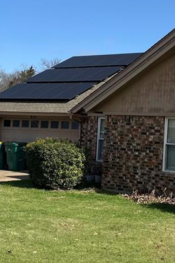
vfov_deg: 31.4
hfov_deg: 20.0
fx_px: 467
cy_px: 126
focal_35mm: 64
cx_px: 206
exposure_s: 1/4545
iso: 80
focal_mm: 6.86
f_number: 1.78
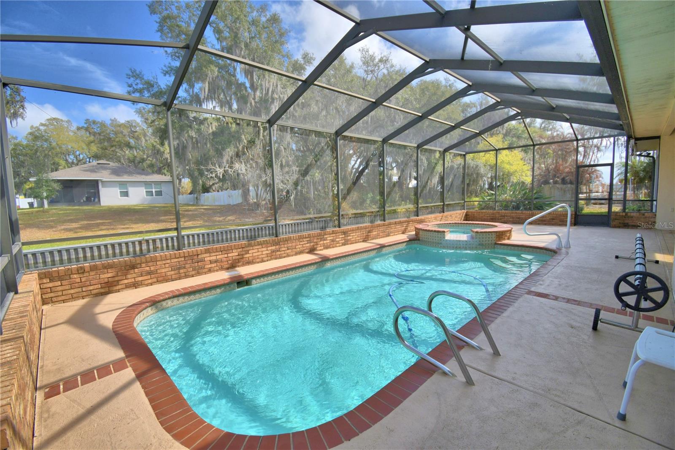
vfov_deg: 77.3
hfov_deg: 100.4
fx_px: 281
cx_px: 338
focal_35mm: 15
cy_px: 225
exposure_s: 1/640
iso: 100
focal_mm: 10
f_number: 4.5
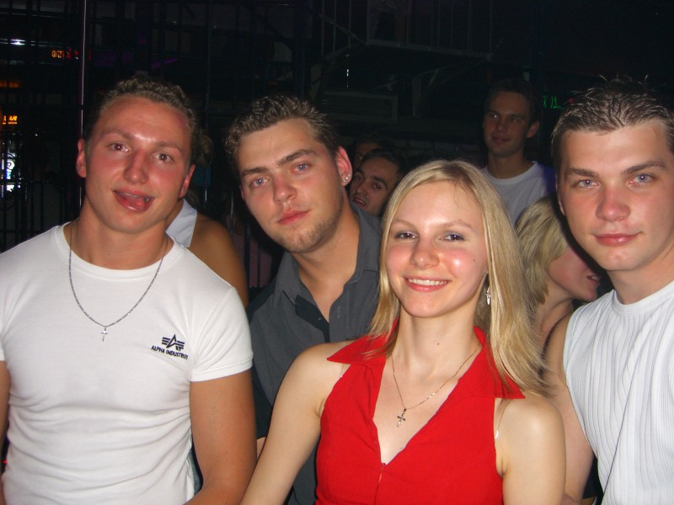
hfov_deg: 49.0
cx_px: 337
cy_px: 252
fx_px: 740
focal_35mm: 38
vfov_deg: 37.7
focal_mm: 7.9
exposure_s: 1/60
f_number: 2.8
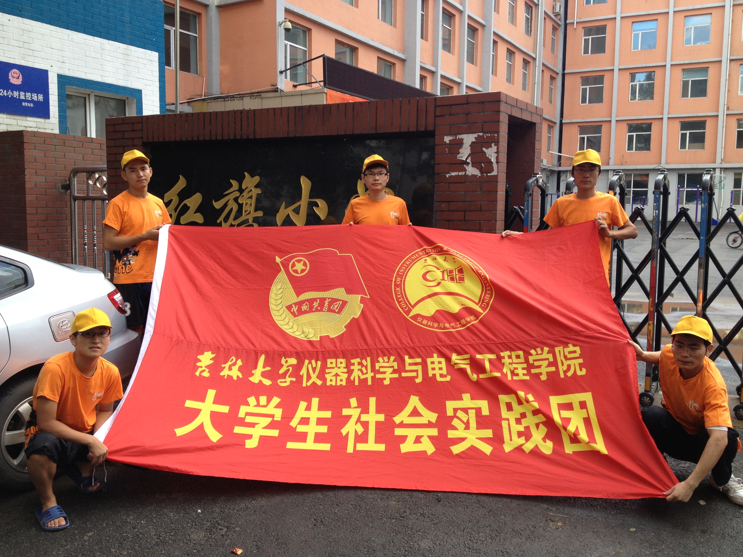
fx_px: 751
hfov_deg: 52.6
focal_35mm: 35
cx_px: 372
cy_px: 278
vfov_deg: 40.7
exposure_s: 1/129
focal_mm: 4.28
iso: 50
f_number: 2.4
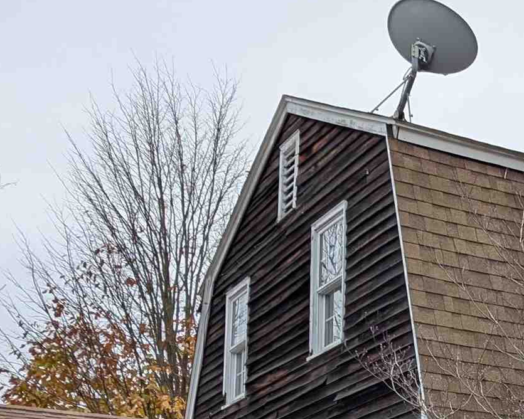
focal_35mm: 86
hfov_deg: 18.5
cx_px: 876
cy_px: 605
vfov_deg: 16.5
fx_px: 1334
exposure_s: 1/201
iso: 20
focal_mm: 6.9
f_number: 1.68
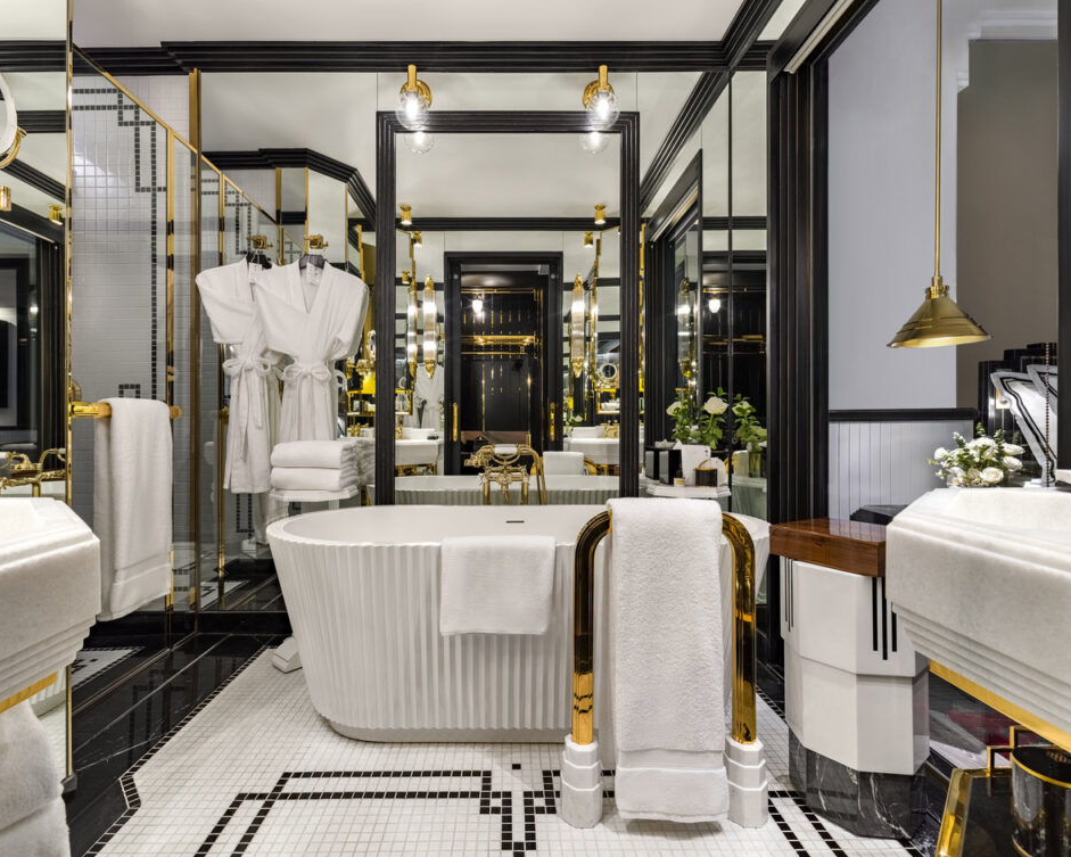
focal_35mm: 17
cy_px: 422
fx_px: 539
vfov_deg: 77.0
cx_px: 521
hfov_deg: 89.6
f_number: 11
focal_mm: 24
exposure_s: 1/125
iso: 800
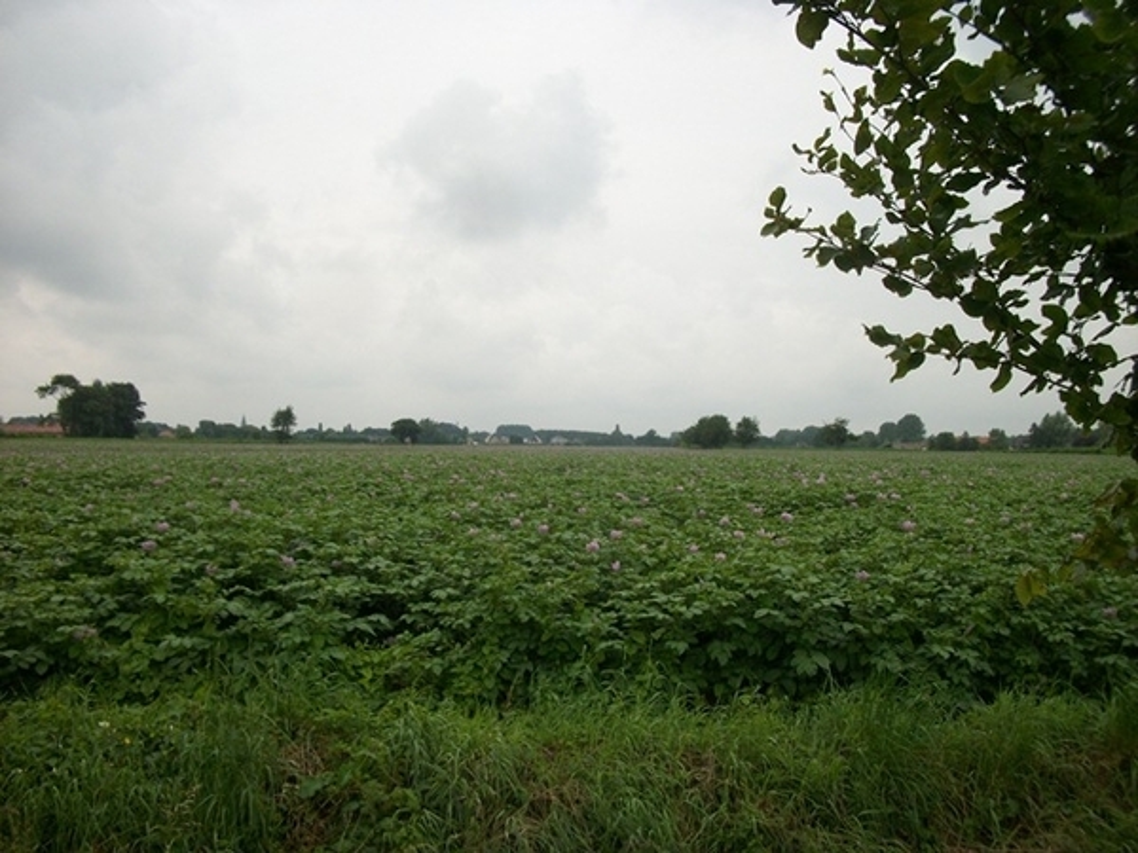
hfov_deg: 56.8
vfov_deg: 44.2
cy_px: 426
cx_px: 569
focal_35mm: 32
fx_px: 1052
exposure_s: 1/100
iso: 80
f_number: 8.8
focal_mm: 5.7
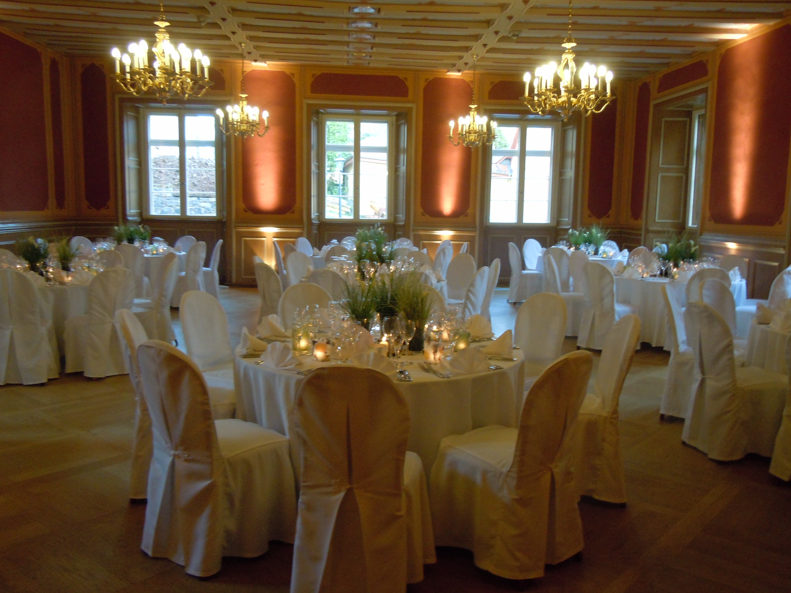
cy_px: 296
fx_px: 686
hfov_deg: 60.0
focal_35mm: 30
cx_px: 396
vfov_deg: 46.8
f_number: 3.5
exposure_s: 1/20
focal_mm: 5.4
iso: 400
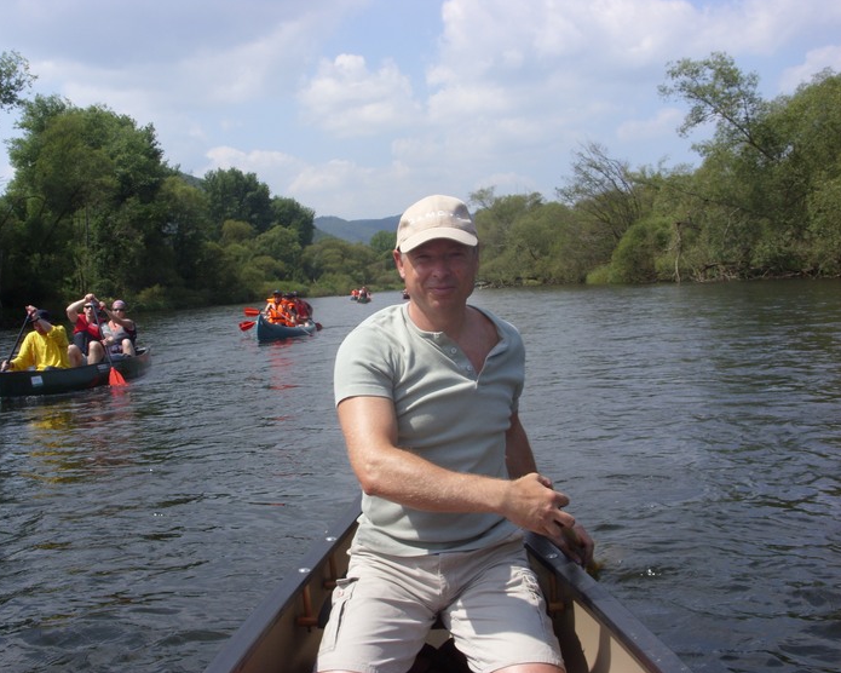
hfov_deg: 45.8
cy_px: 338
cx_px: 390
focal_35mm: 40
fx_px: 996
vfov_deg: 37.3
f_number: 4.9
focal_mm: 6.3
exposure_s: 1/438
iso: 50
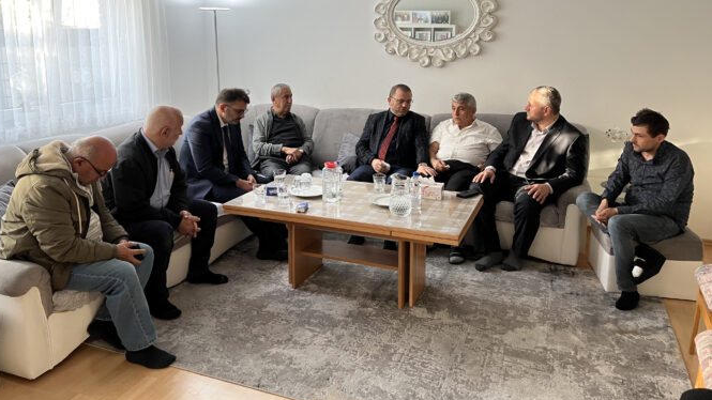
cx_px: 352
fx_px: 547
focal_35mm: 29
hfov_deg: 66.1
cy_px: 136
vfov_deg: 39.7
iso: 80
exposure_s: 1/50
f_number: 1.5
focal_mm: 5.7
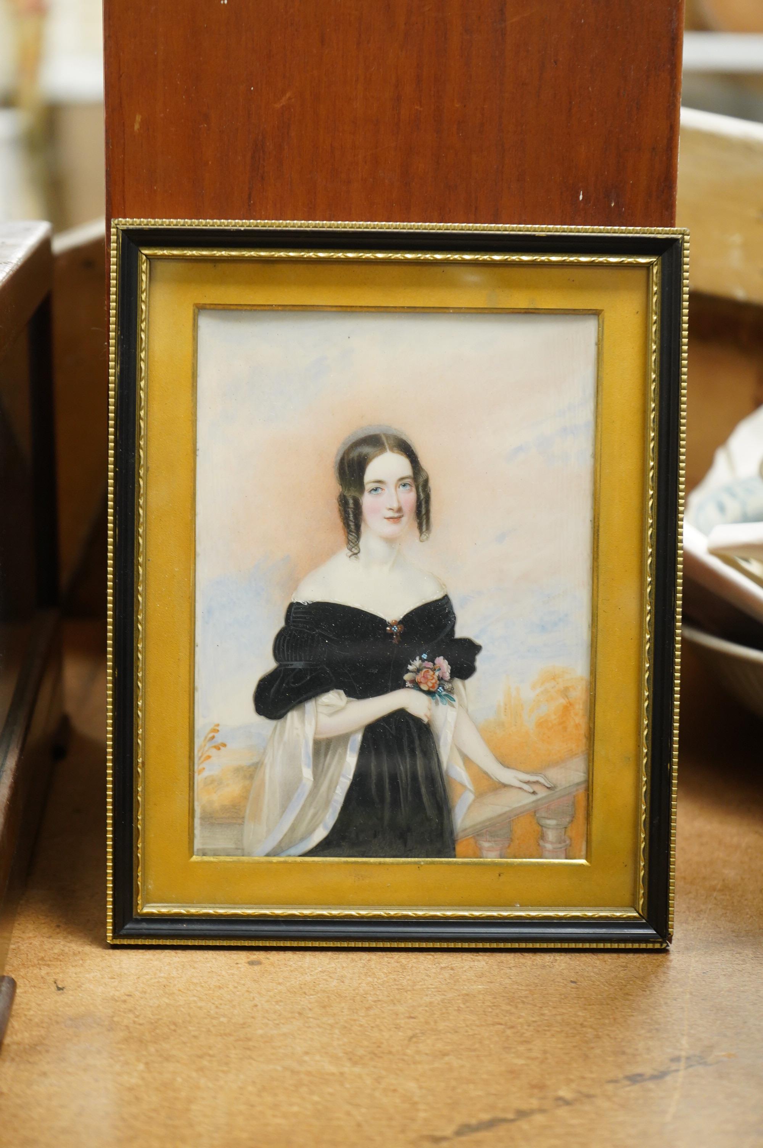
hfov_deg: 19.4
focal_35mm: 70
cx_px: 382
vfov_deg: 28.9
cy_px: 574
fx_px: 2229
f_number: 5.6
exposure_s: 1/80
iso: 2500
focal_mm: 70
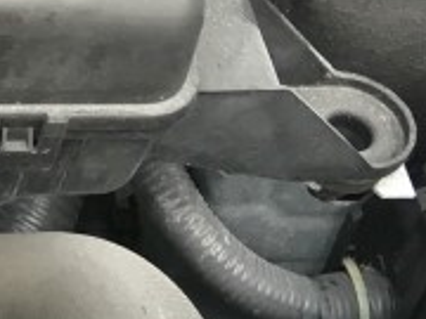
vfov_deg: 8.8
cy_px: -163
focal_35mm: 165
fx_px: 2031
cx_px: -386
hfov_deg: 11.0
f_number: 2.2
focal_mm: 4.15
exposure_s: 1/30
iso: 25
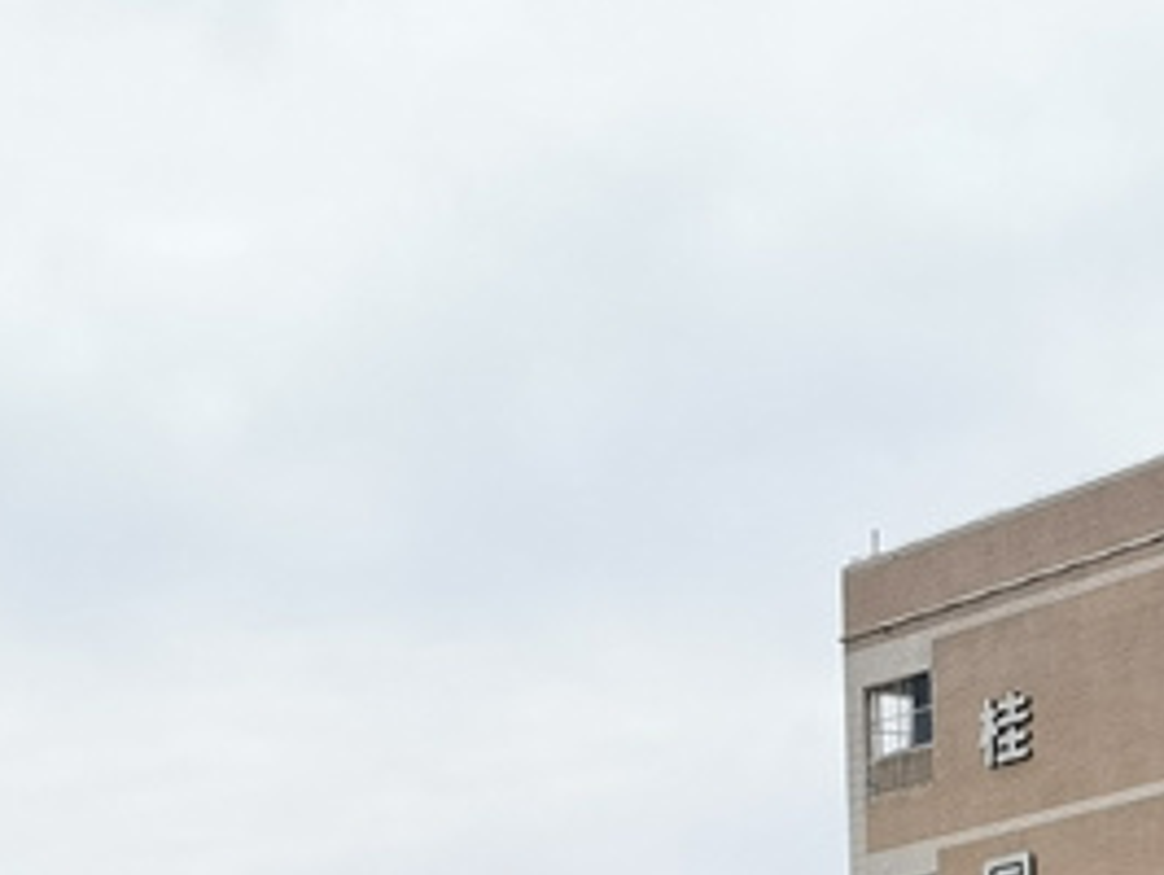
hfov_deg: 14.6
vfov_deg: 10.6
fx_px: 4476
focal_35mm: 133
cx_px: -4
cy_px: 1488
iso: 50
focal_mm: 6.67
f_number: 1.9
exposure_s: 1/2667
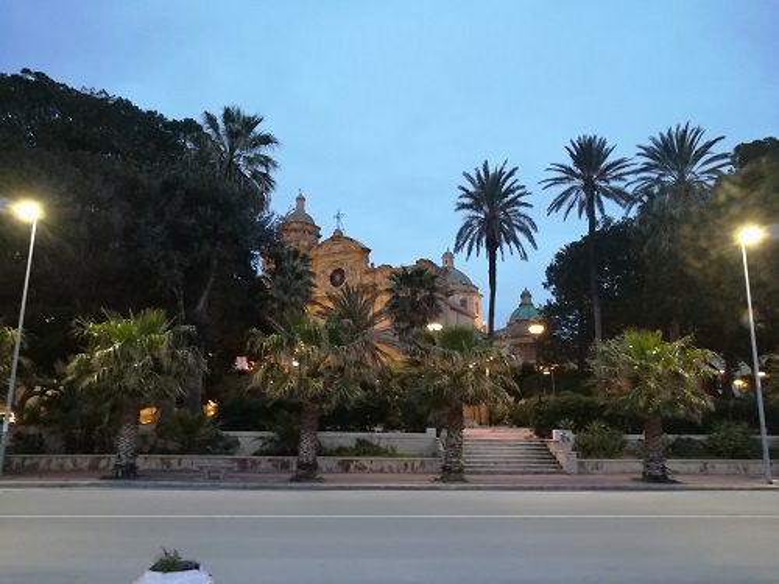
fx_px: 585
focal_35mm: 26
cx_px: 390
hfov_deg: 67.3
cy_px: 292
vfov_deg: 53.1
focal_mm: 3.83
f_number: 2.2
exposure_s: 1/14.3
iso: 640
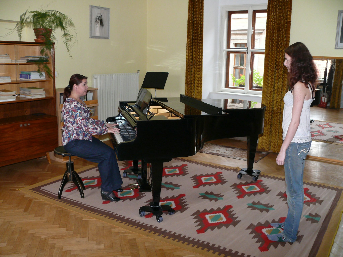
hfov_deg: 52.6
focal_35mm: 35
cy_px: 128
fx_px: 347
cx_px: 172
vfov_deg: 40.7
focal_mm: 7.4
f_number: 2.8
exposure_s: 1/30
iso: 200
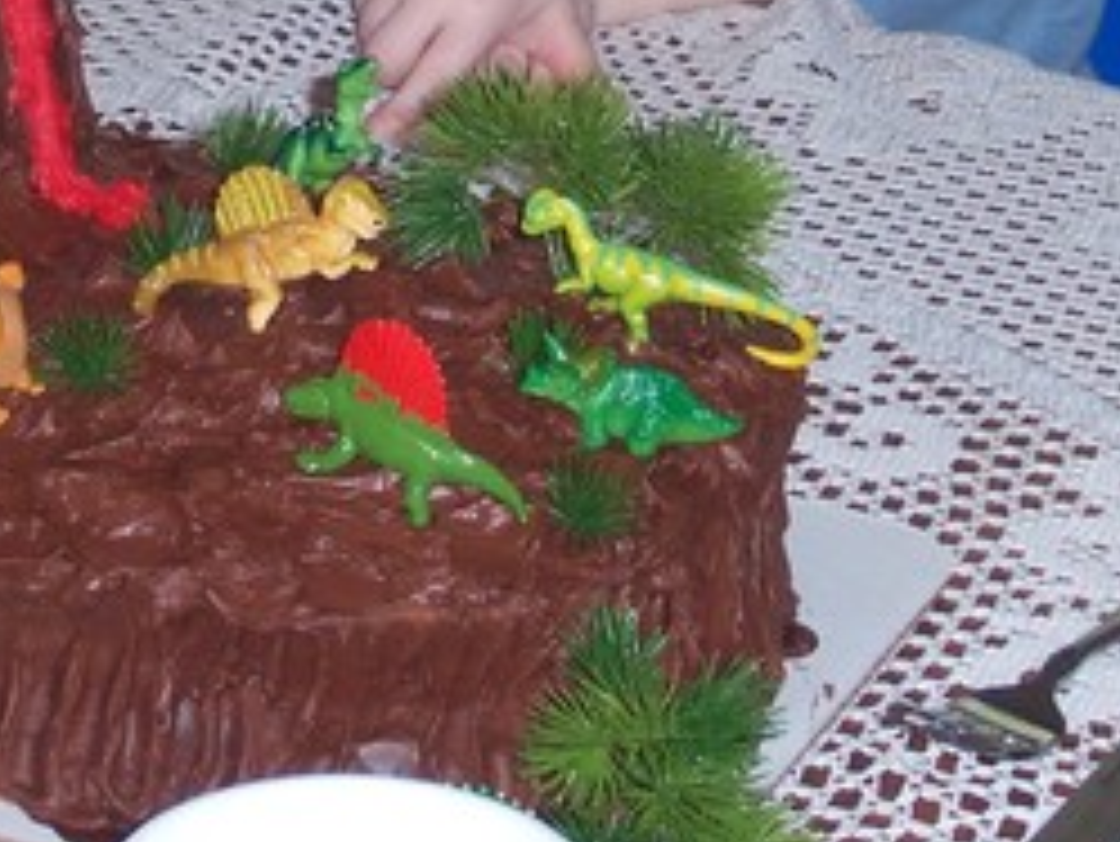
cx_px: 481
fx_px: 5827
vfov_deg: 8.2
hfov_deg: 11.0
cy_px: -185
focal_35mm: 180
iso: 160
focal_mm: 12
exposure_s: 1/100
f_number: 3.8
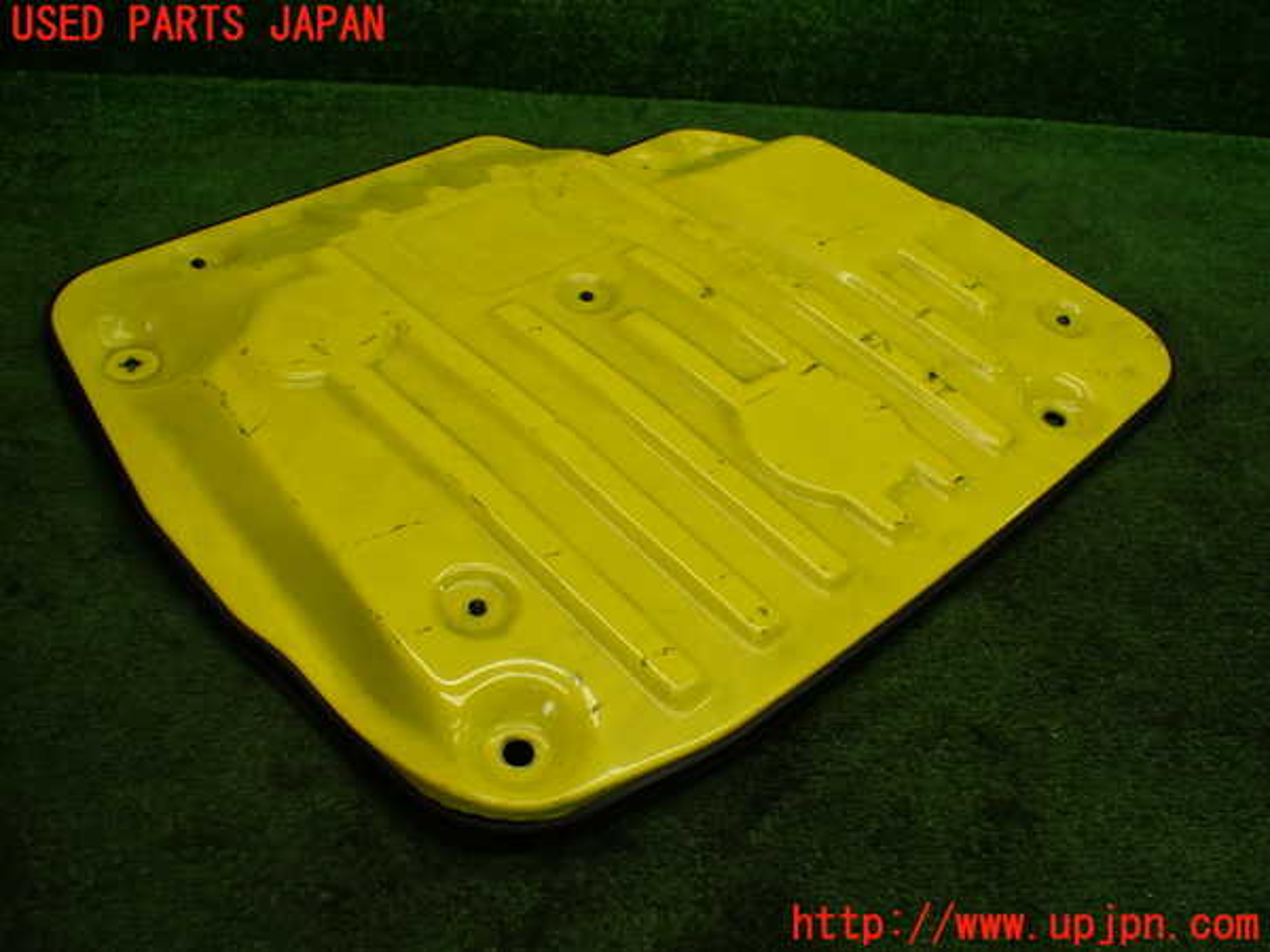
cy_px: 476
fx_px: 1101
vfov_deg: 46.8
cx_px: 635
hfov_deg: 60.0
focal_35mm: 30
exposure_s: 1/125
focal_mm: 5.4
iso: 160
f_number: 2.3
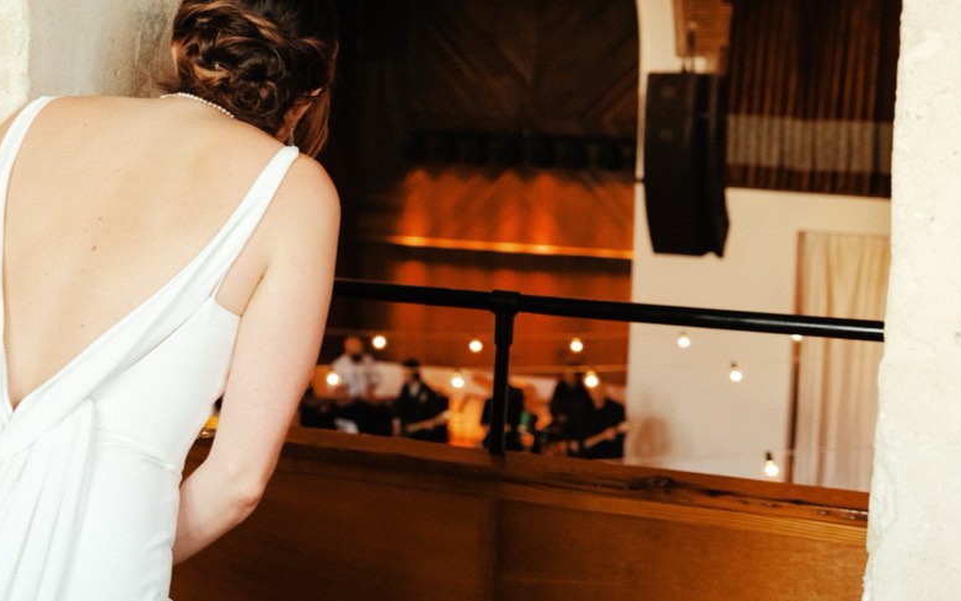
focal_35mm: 74
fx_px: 1938
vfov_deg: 17.6
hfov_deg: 27.4
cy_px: 281
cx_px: 214
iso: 1600
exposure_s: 1/50
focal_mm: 49.1
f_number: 5.2
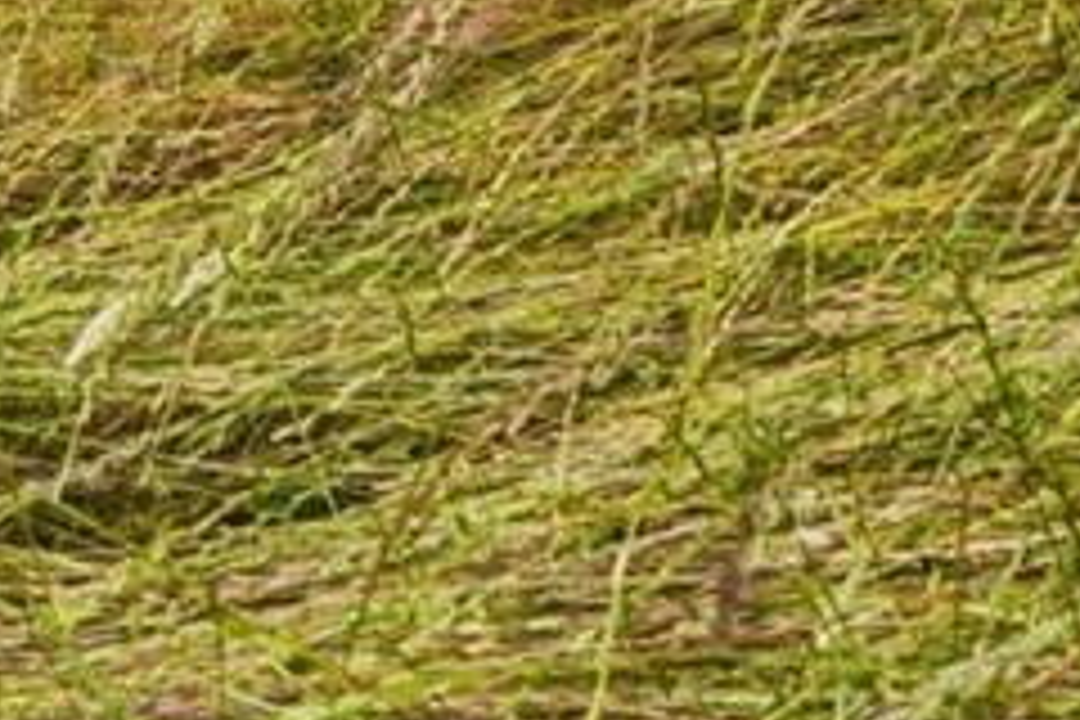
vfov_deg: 8.8
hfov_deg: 13.8
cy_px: -1753
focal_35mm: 113
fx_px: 3390
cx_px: -1384
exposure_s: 1/640
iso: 400
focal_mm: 16
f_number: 8
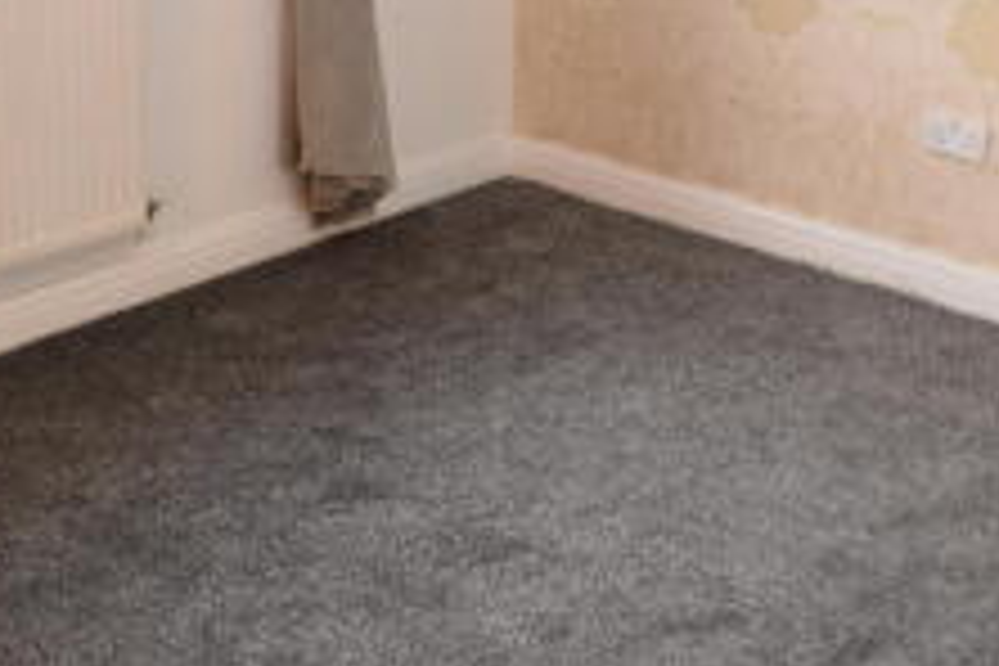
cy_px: 169
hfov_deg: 34.4
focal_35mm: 58
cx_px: 432
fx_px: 1609
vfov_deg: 23.2
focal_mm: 18
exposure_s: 1/4
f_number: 8
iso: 160
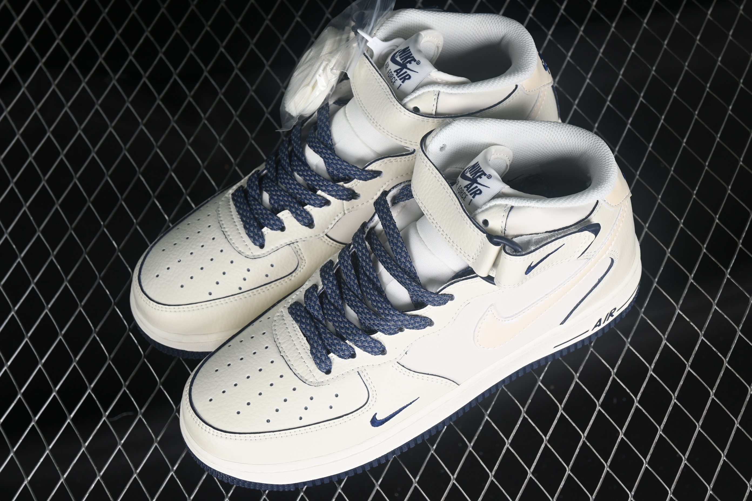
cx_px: 376
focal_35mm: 75
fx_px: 1567
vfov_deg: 18.2
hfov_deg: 27.0
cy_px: 250
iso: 160
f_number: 7.1
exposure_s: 1/80
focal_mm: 50
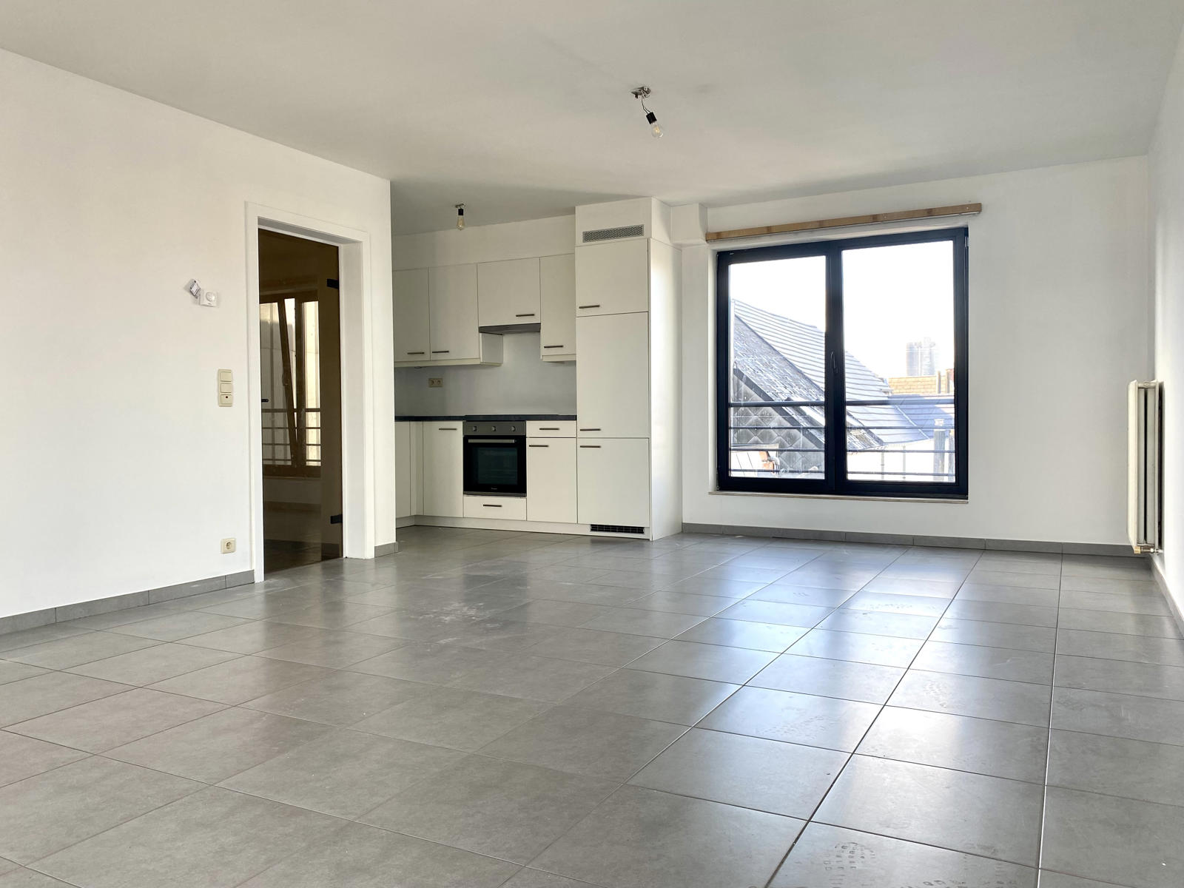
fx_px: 889
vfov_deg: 53.1
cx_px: 592
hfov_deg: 67.3
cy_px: 444
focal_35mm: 26
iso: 40
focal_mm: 4.25
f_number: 1.8
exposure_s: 1/122
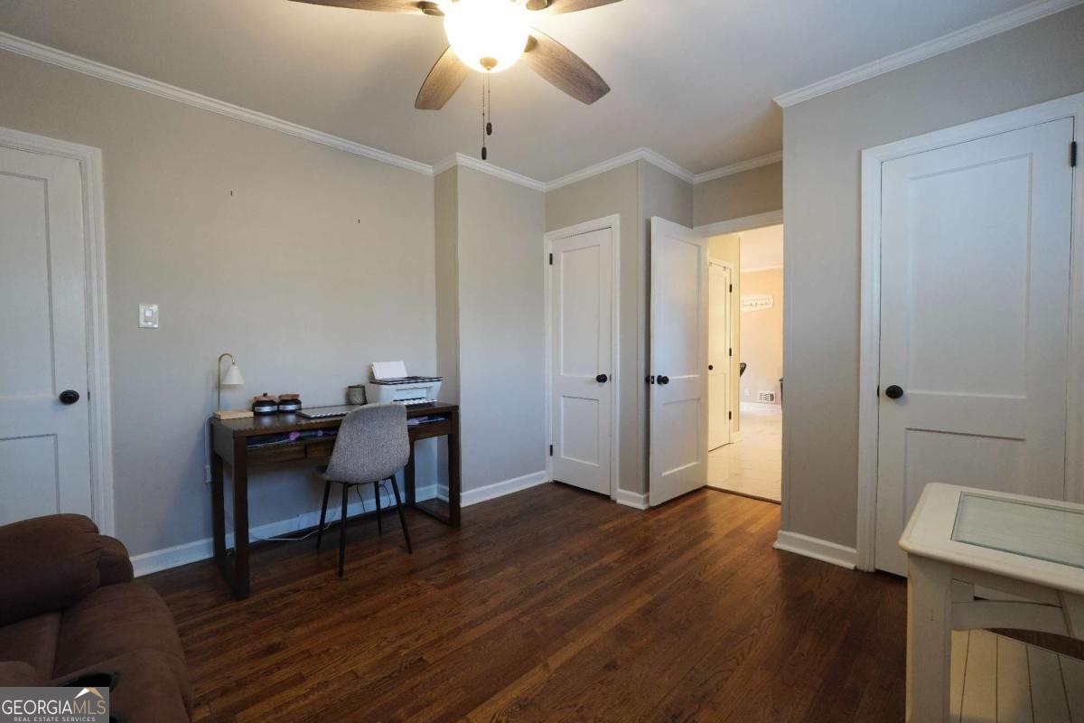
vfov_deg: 77.3
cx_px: 542
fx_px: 452
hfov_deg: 100.4
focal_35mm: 15
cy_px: 362
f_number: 5.6
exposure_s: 1/8
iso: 400
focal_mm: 10
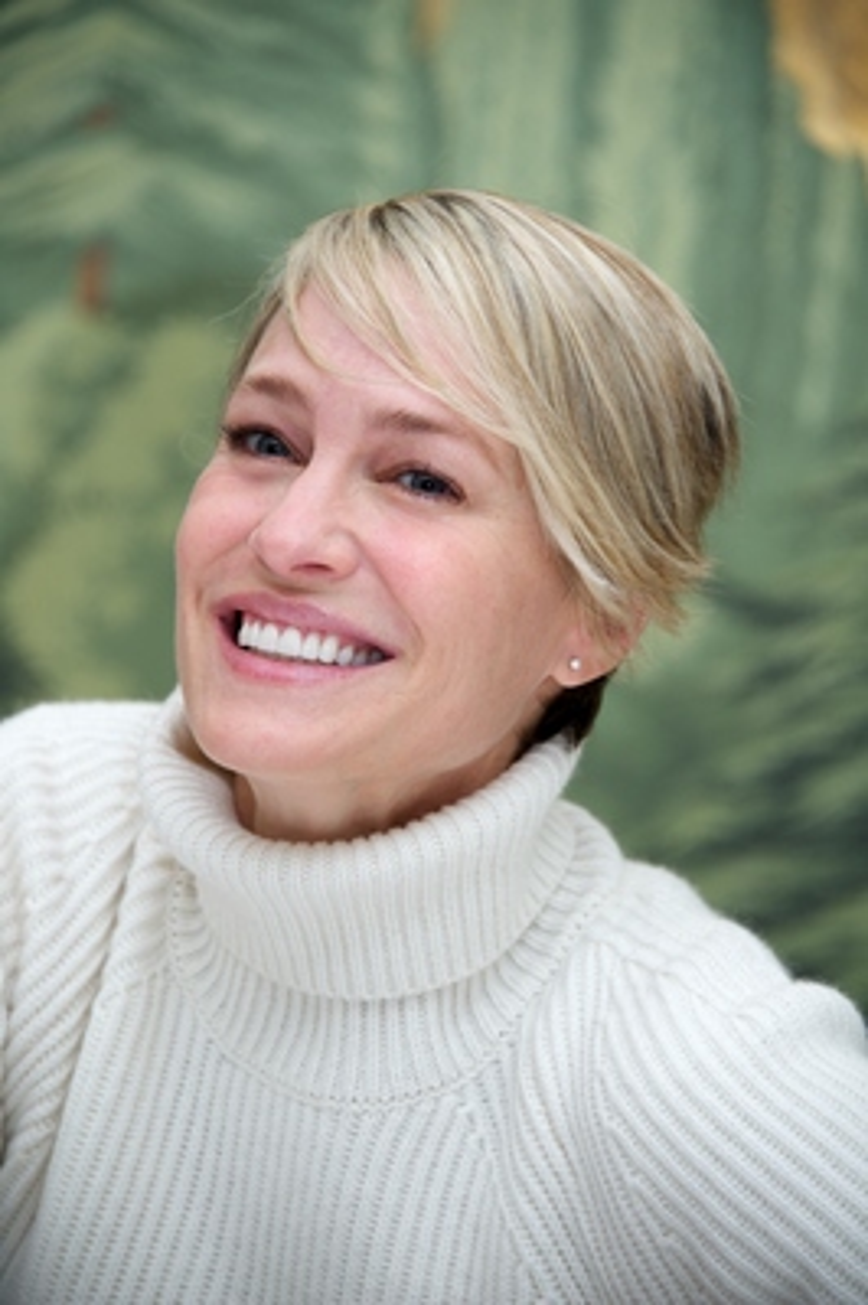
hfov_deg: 6.5
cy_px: 652
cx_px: 434
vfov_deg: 9.8
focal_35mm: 210
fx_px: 7608
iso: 400
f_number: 5.6
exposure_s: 1/80
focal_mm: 210
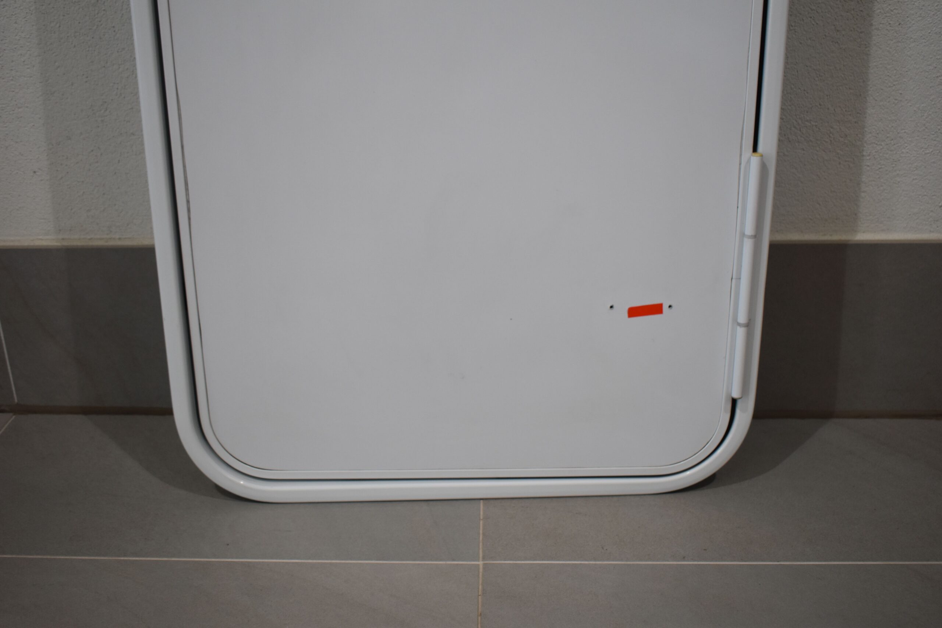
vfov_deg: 33.0
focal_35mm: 40
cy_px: 314
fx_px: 1060
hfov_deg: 47.9
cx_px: 471
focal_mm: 27
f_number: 4
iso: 500
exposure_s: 1/250
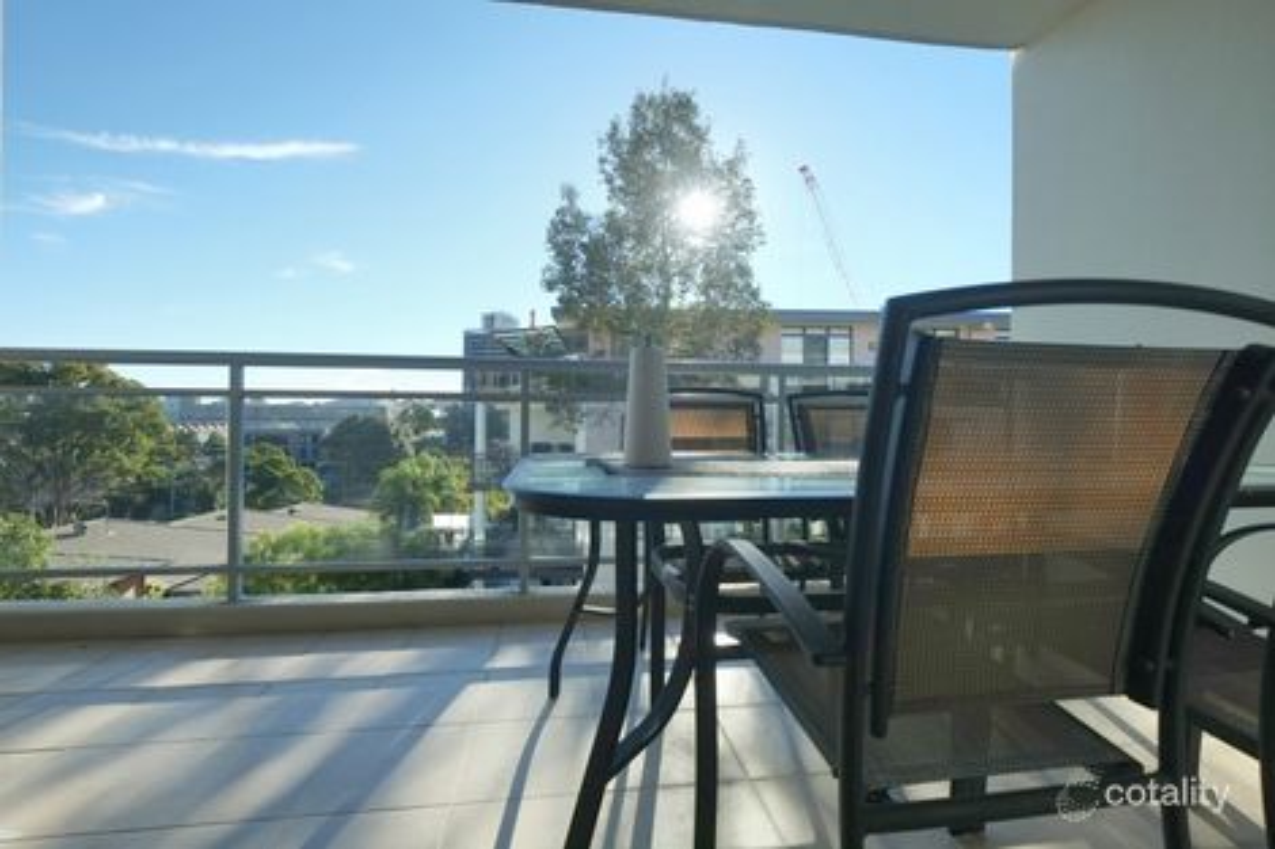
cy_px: 424
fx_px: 531
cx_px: 638
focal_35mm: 15
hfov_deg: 100.4
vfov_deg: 77.3
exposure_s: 1/340
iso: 200
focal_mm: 10
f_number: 5.6
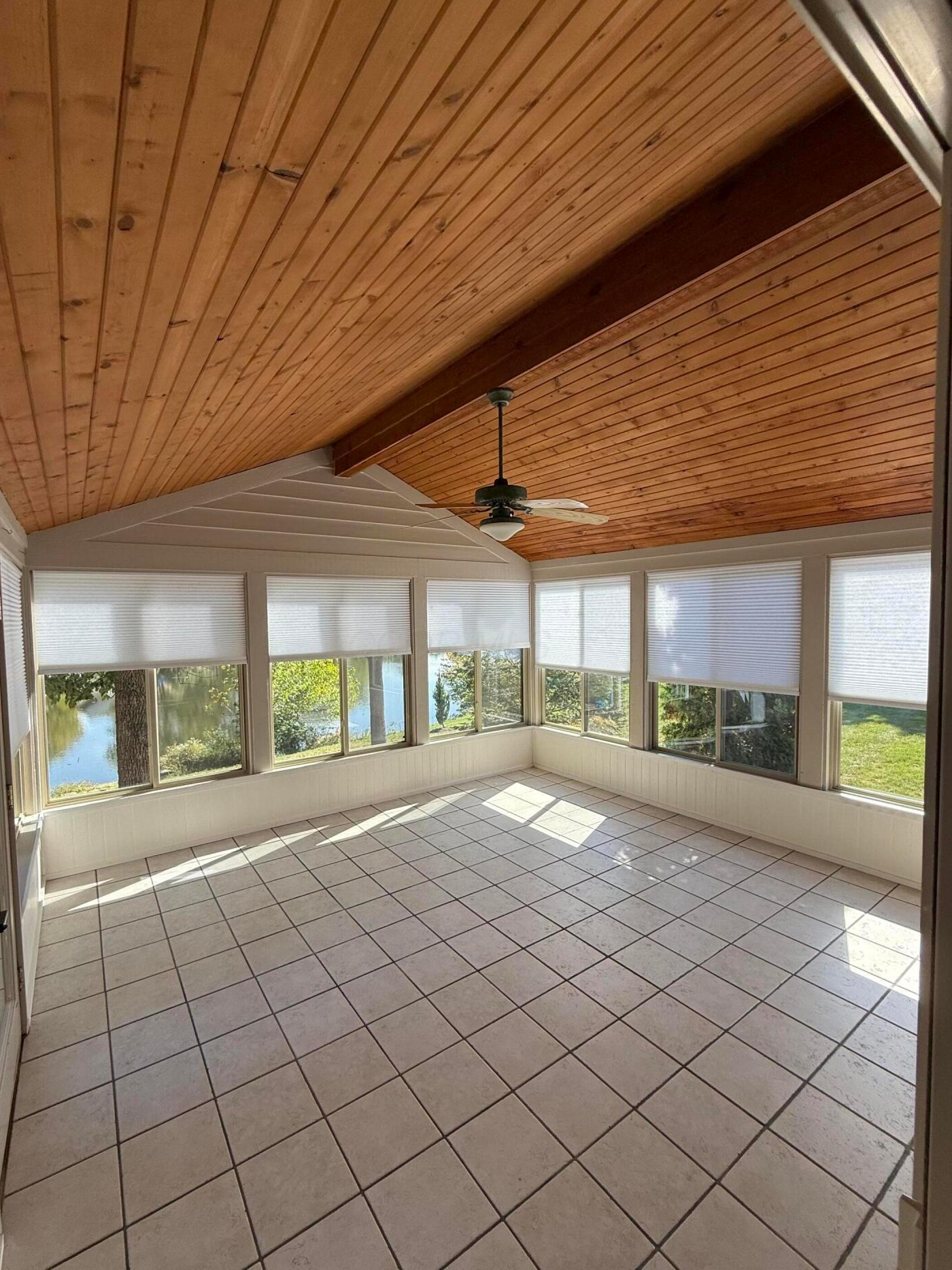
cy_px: 644
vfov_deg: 98.2
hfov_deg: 81.7
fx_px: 550
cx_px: 448
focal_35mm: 15
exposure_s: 1/479
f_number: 2.2
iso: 64
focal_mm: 2.22
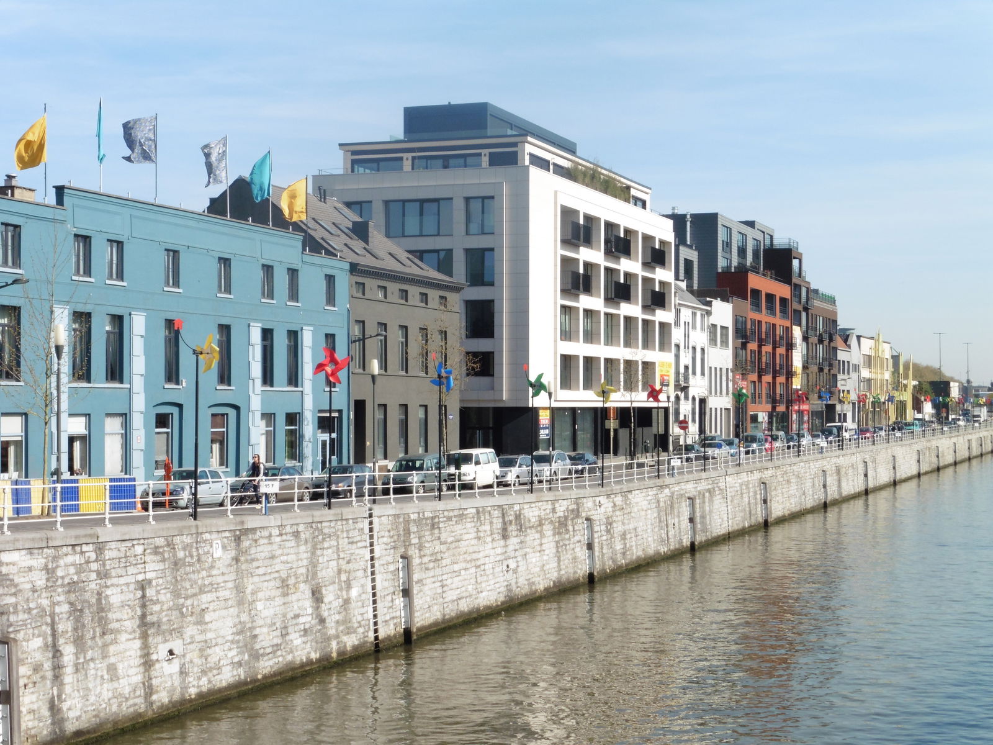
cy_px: 372
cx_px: 496
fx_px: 1779
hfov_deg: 31.2
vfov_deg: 23.7
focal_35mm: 62
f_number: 5.6
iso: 160
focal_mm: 11
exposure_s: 1/500
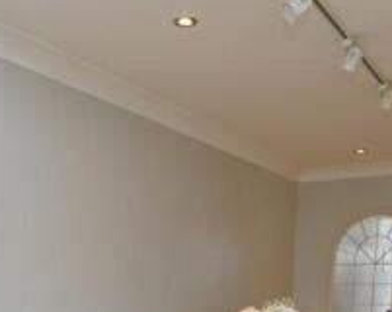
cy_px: 417
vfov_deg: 25.3
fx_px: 585
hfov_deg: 36.8
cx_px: 144
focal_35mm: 51
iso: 800
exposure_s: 1/60
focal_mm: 11
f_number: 4
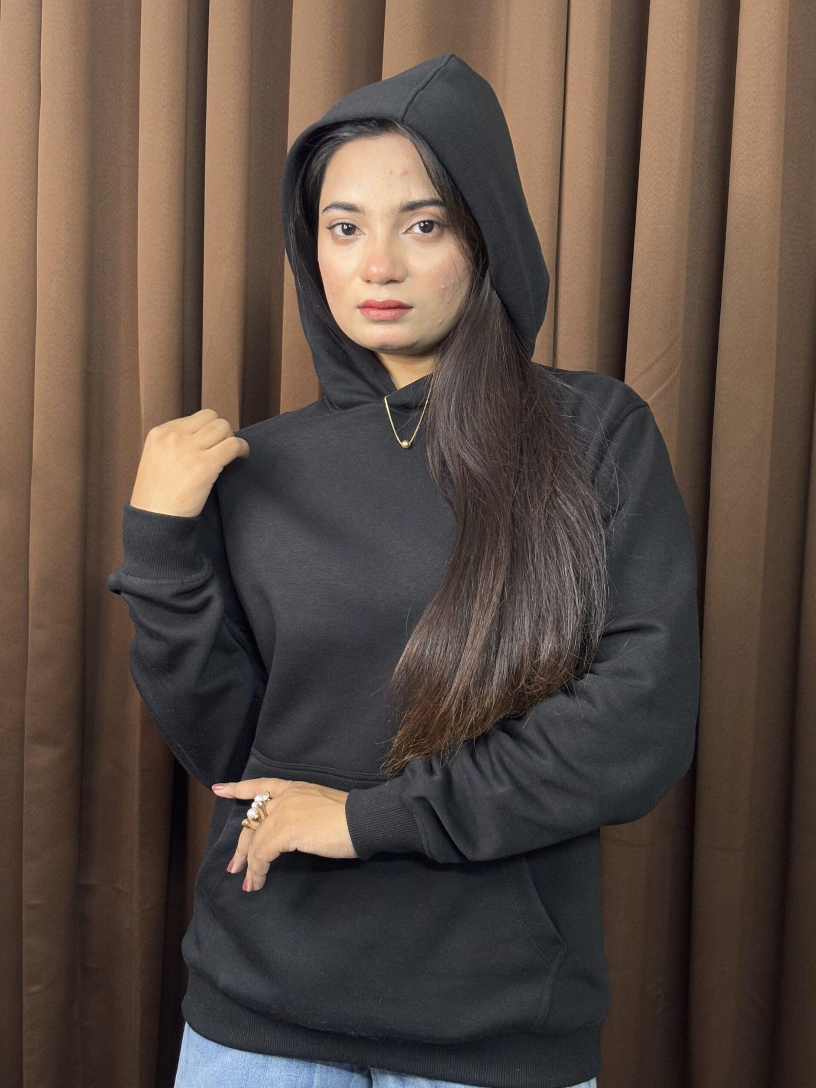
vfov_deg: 36.2
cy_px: 548
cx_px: 411
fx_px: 1666
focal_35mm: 53
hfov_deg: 27.5
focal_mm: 5.96
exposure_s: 1/33
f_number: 1.6
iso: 100
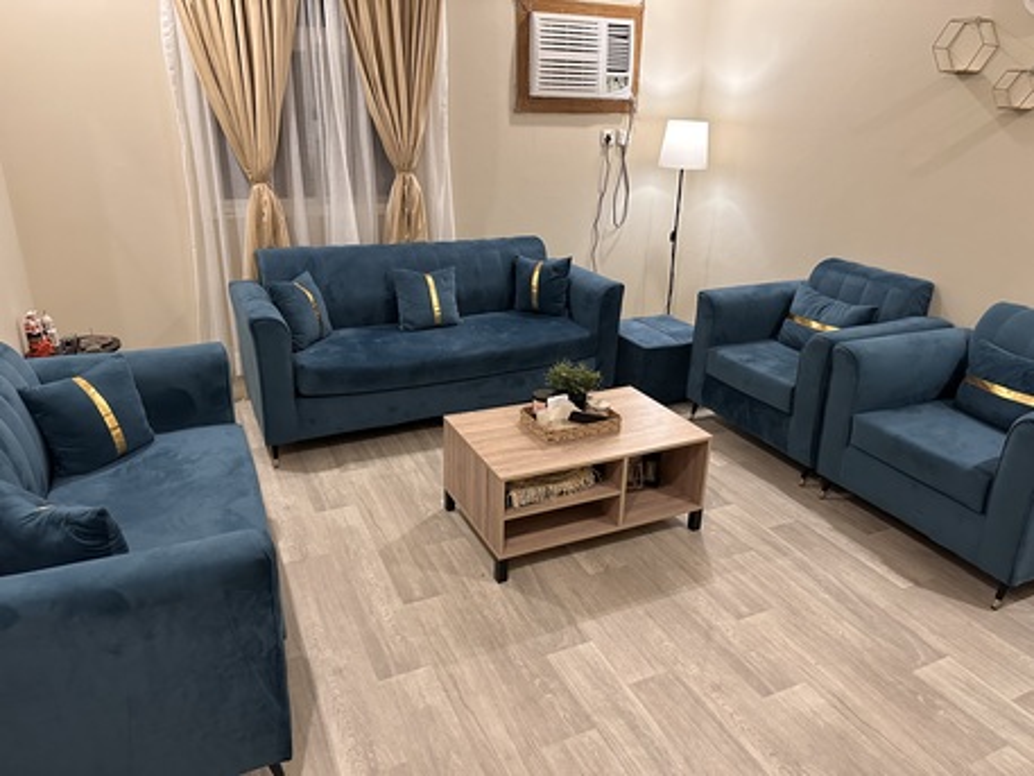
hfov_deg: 71.6
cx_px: 517
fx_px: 717
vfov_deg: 56.8
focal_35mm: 24
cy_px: 388
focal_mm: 6.86
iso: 500
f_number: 1.78
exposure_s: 1/60
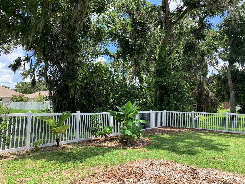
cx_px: 122
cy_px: 92
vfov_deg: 53.1
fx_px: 184
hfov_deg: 67.3
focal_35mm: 26
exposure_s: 1/808
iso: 25
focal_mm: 4.25
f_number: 1.8
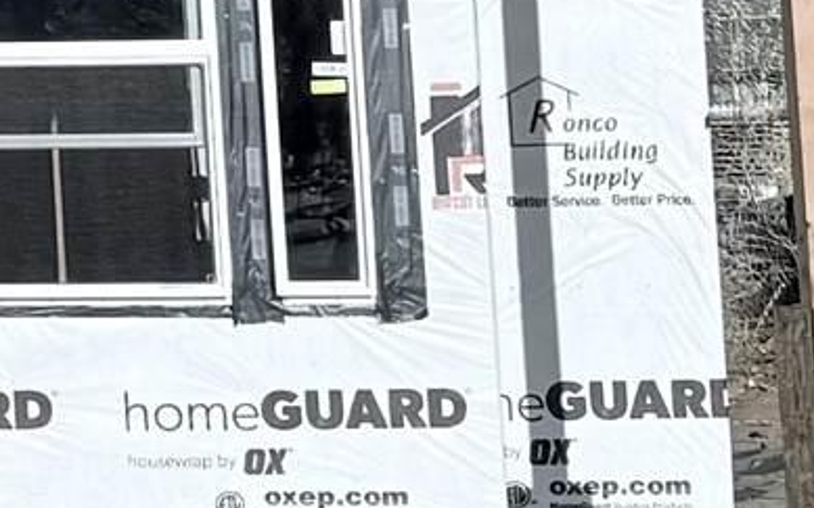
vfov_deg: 6.4
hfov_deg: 9.1
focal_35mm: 201
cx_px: -1274
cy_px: -366
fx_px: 4458
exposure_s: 1/10309
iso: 80
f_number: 1.78
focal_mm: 6.76
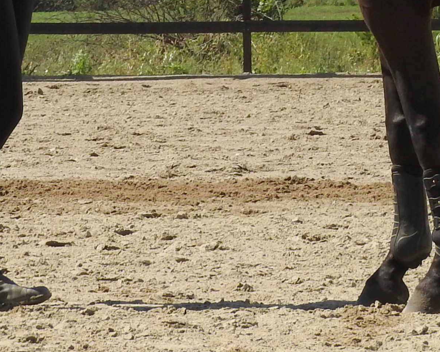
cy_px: -146
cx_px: 444
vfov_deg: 4.3
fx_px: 4636
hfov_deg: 5.4
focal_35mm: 356
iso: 100
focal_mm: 17
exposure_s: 1/800
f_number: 4.8
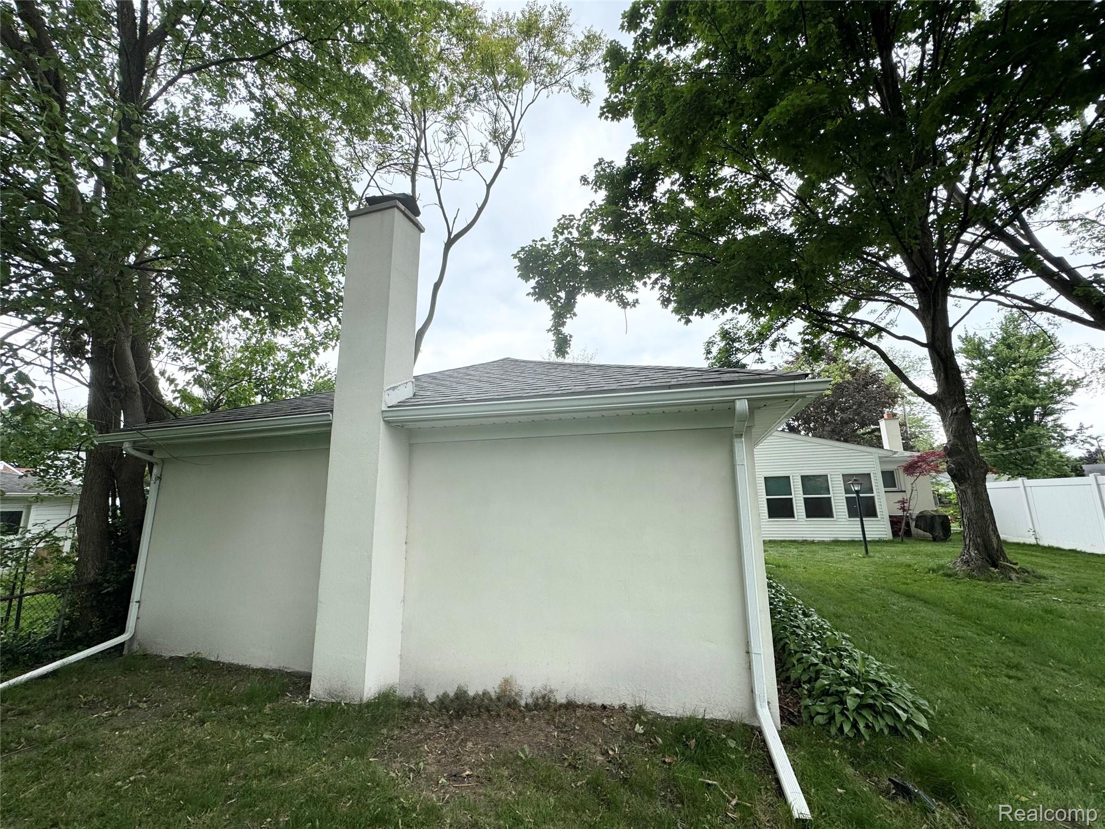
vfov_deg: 85.7
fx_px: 447
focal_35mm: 14
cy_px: 414
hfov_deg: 102.1
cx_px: 552
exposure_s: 1/641
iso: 40
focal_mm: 2.22
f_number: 2.2
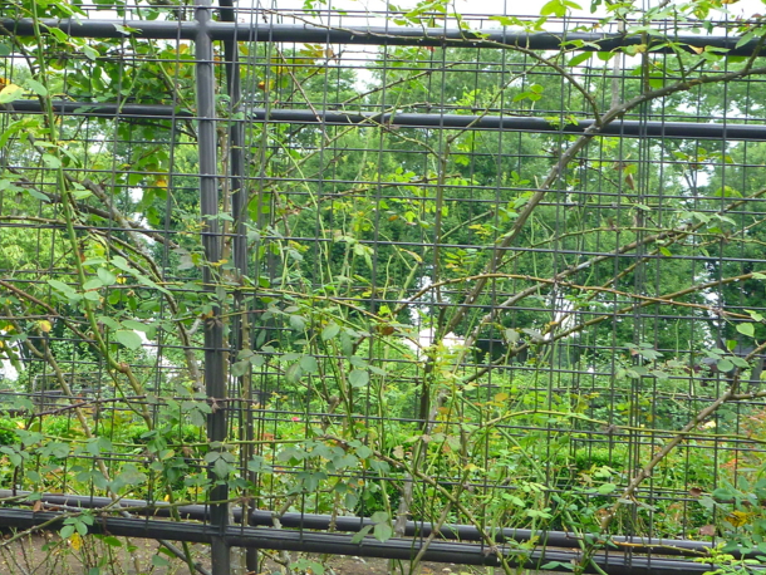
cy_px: 360
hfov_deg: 36.3
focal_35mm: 52
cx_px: 230
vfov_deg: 28.0
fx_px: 1151
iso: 125
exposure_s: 1/30
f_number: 3.5
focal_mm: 5.5
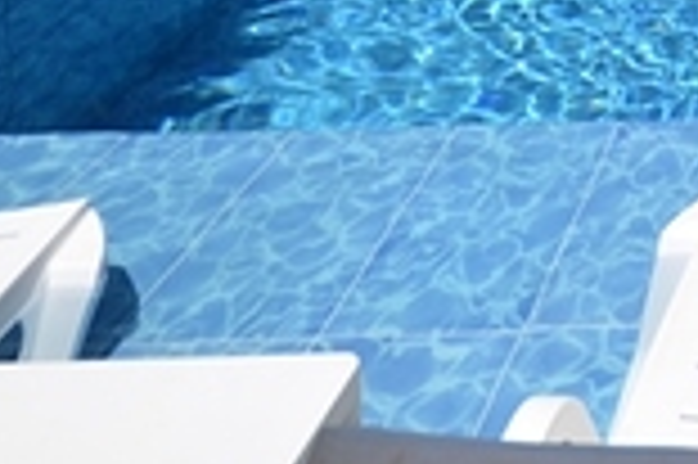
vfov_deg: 14.7
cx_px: 1092
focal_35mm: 70
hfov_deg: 22.6
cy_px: -554
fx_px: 1356
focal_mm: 10
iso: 100
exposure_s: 1/320
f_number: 9
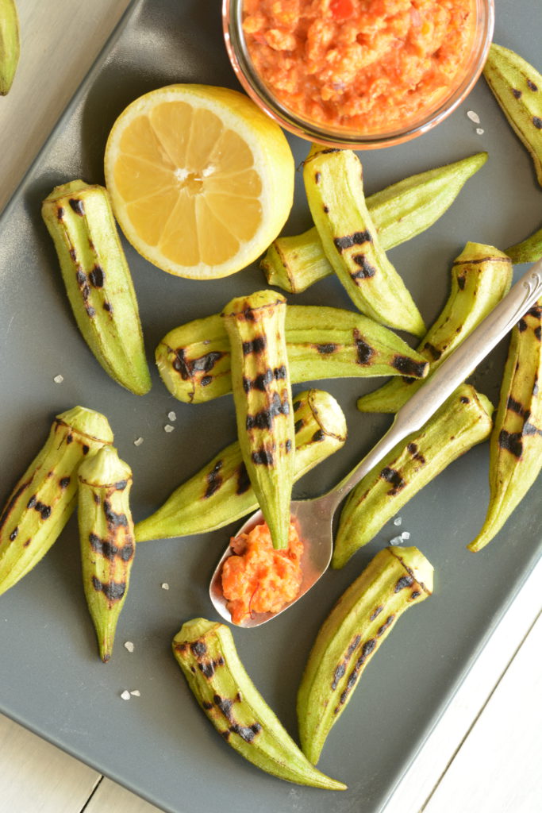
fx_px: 3555
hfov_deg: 8.7
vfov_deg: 13.0
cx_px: 271
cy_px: 406
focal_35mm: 158
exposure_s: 1/6
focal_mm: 105
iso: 200
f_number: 11
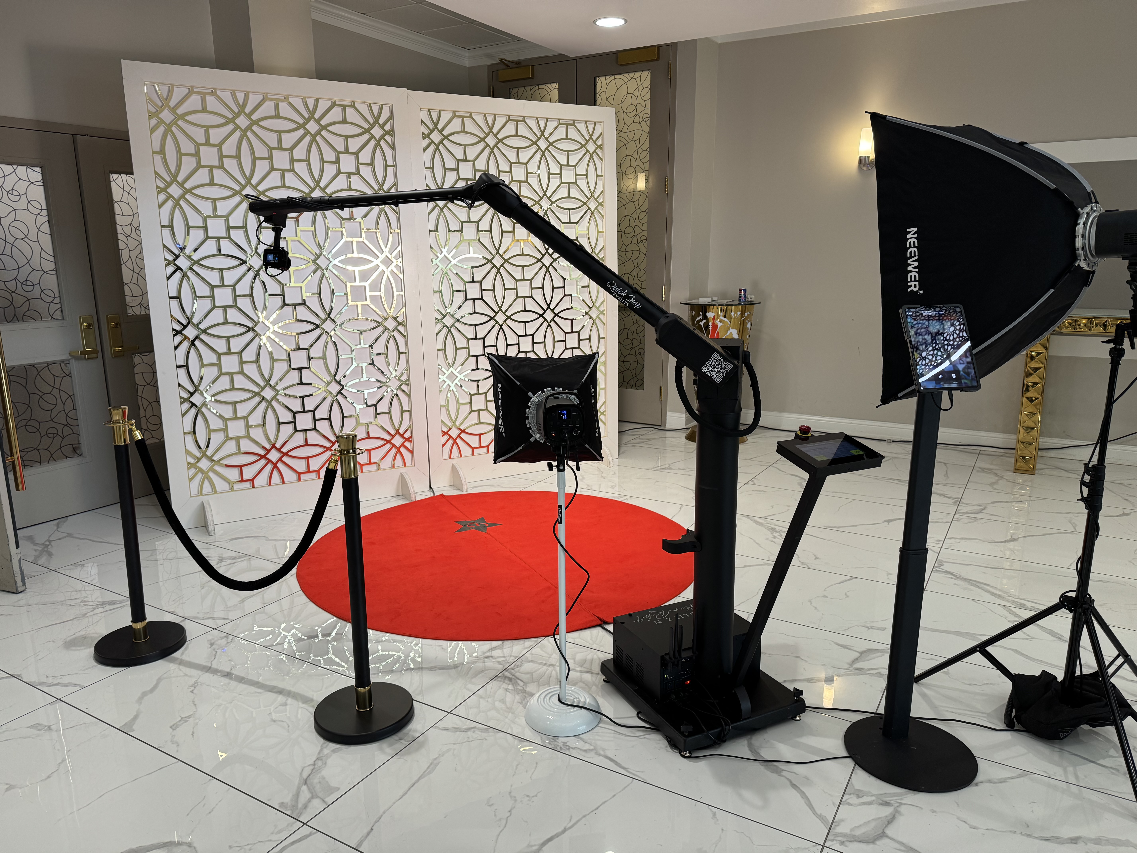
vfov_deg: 56.8
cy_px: 426
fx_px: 788
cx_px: 568
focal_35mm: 24
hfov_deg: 71.6
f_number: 1.78
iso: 125
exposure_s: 1/120
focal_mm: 6.76
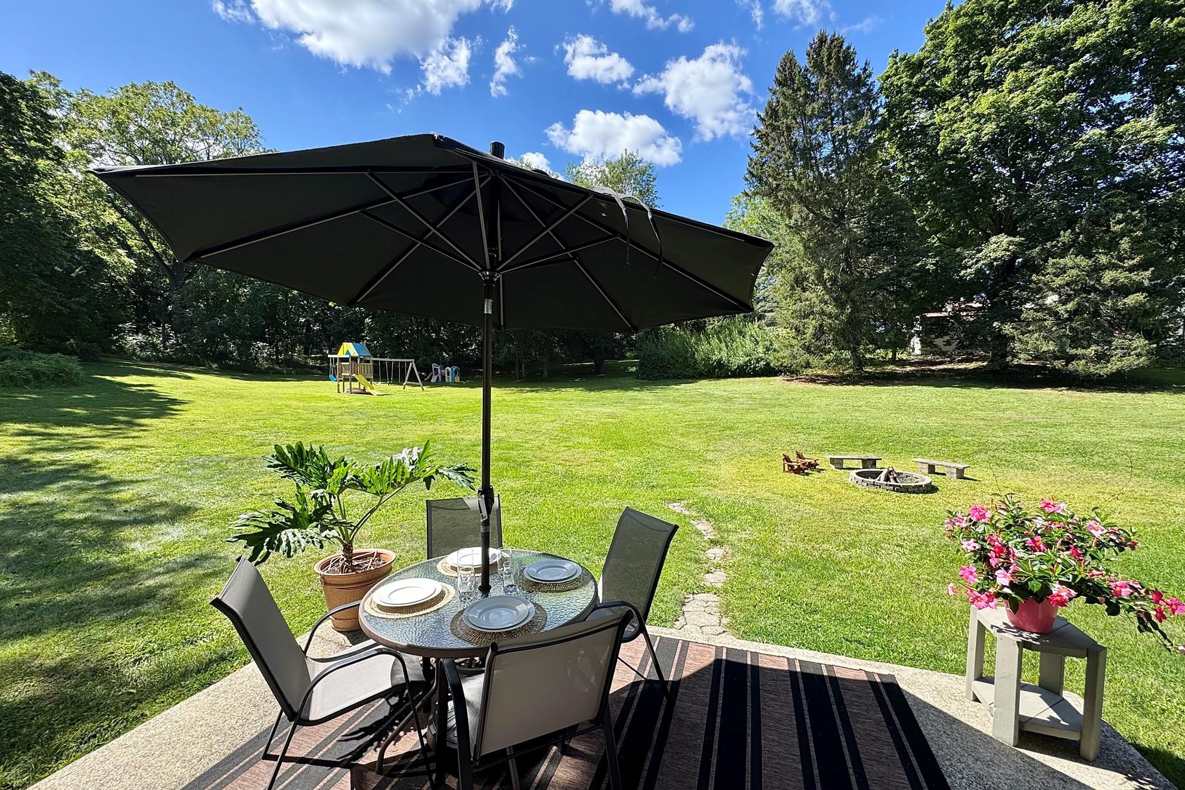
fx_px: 494
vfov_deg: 77.3
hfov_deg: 100.4
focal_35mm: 15
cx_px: 595
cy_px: 406
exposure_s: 1/707
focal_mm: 2.22
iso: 40
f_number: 2.2
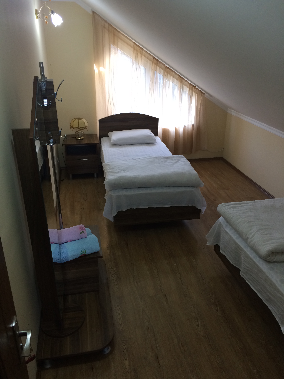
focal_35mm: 29
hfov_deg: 48.2
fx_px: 317
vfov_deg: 61.7
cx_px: 142
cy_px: 190
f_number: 2.2
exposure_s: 1/33
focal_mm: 4.15
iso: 160
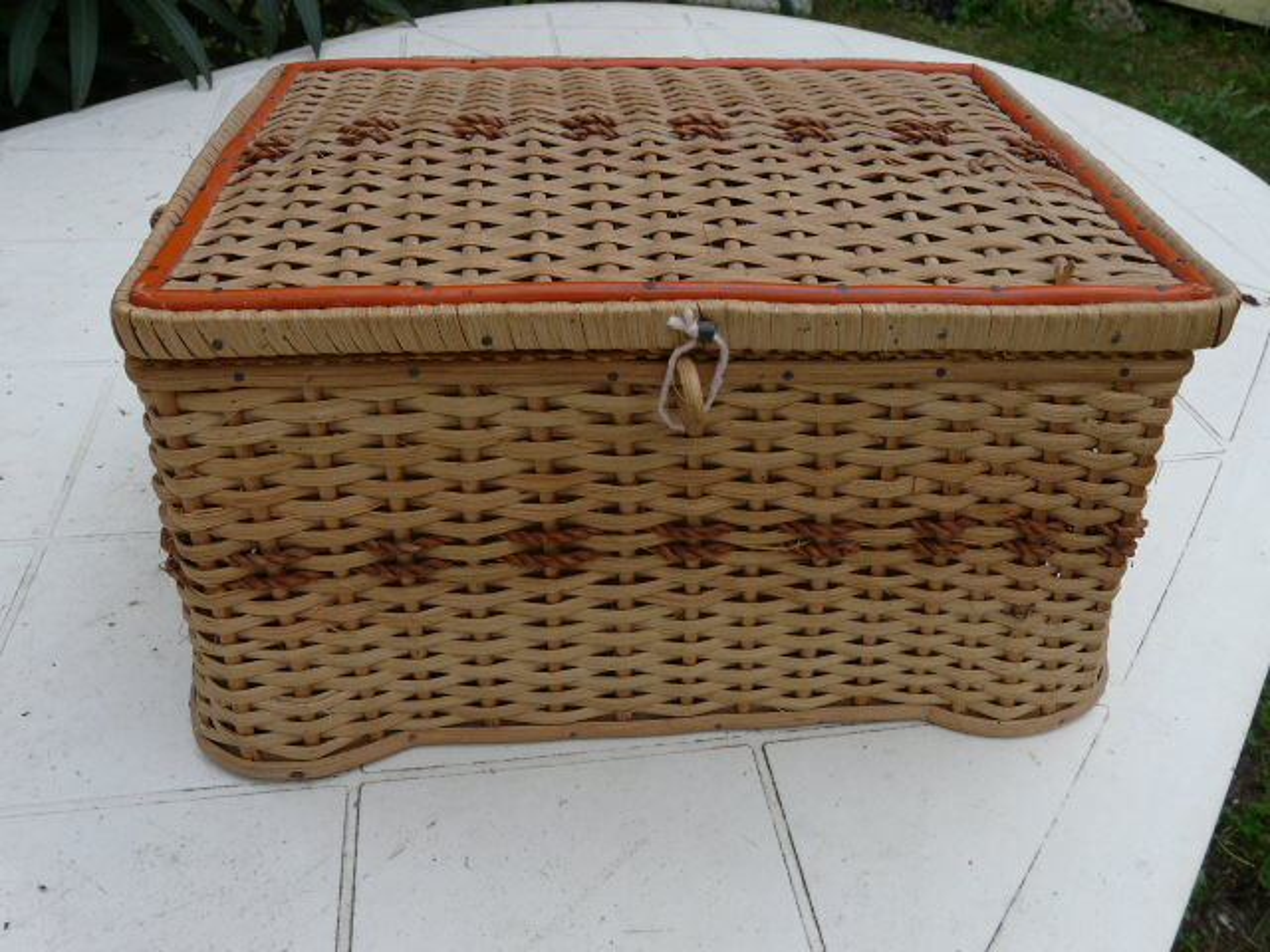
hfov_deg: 63.4
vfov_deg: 49.7
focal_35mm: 28
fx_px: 1027
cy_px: 476
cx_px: 635
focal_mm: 4.6
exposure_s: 1/125
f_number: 4
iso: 100
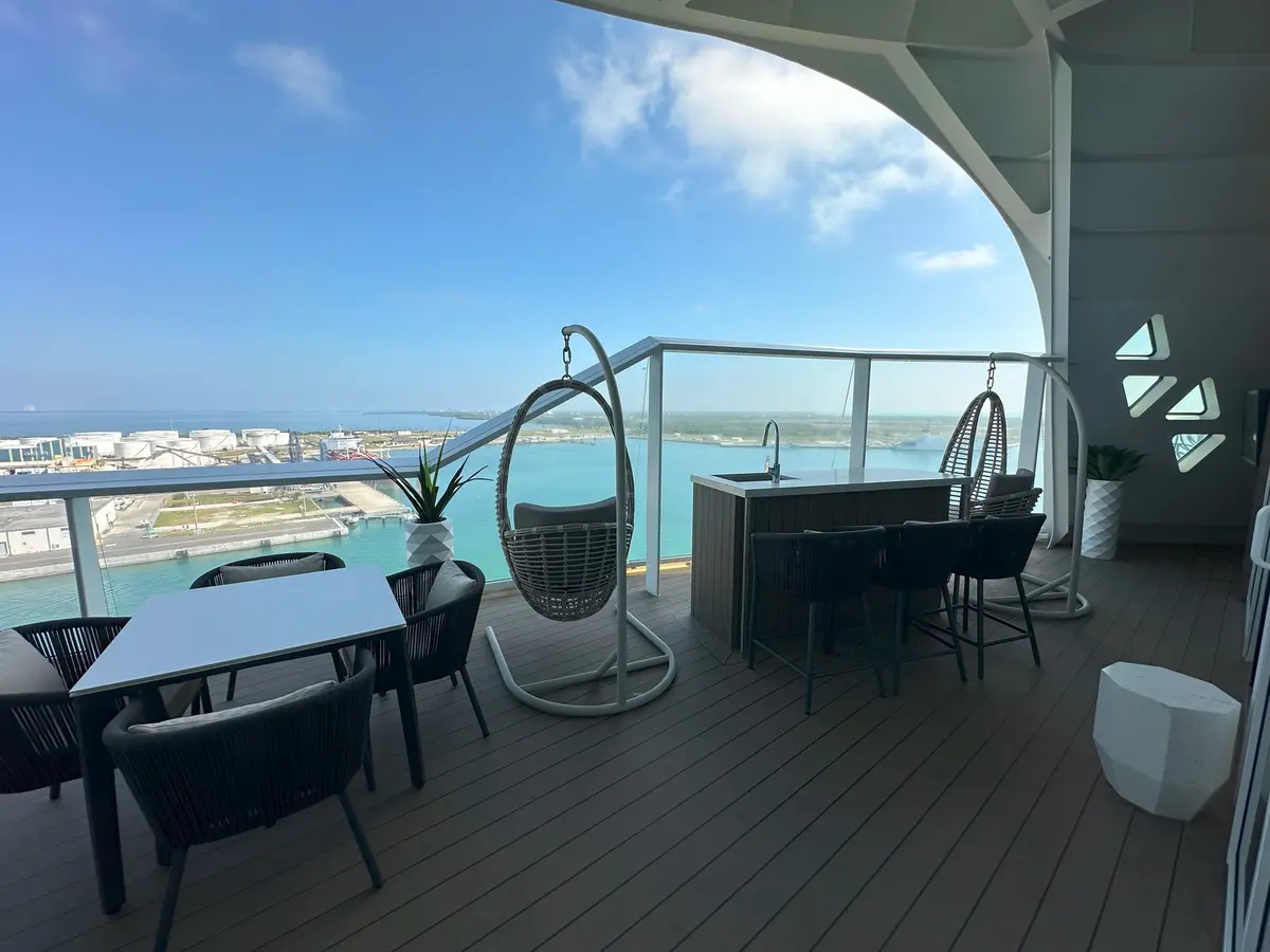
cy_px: 476
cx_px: 635
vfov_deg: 85.7
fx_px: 514
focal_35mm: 14
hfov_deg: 102.1
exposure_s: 1/1715
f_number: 2.2
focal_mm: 2.22
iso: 50
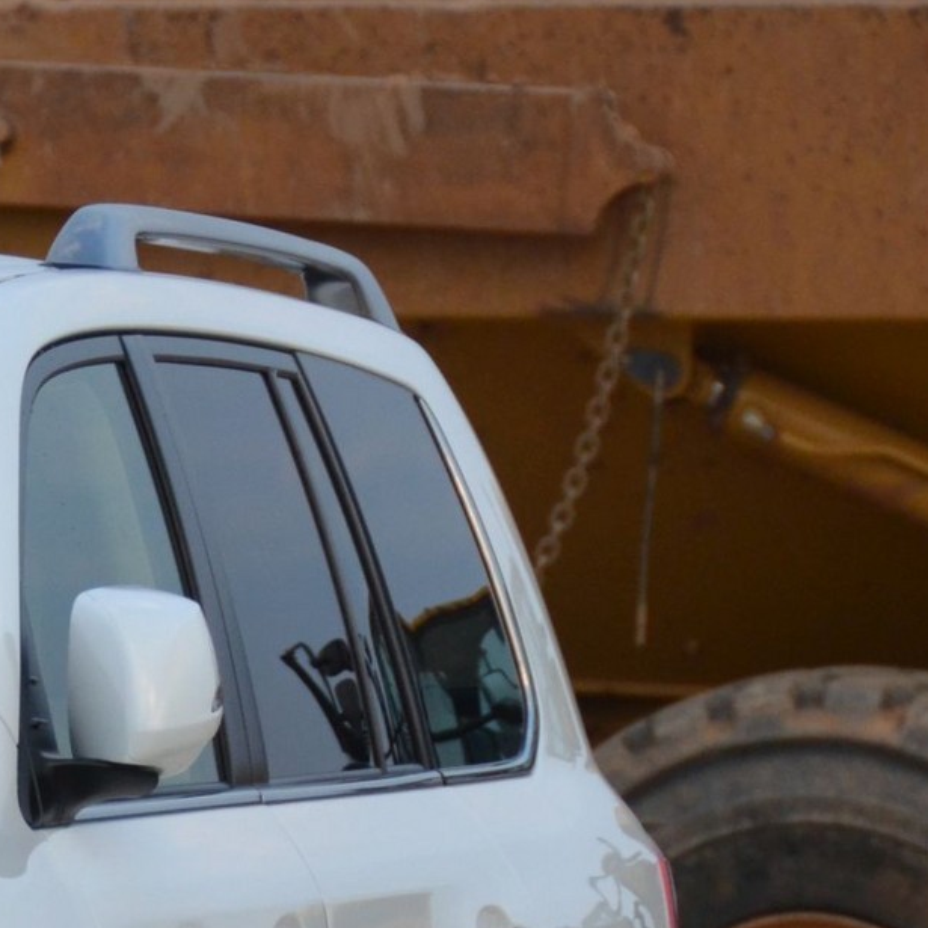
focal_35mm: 543
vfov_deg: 3.2
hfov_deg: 3.2
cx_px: -593
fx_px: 16461
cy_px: 1055
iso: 800
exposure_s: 1/640
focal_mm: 105
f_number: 5.3
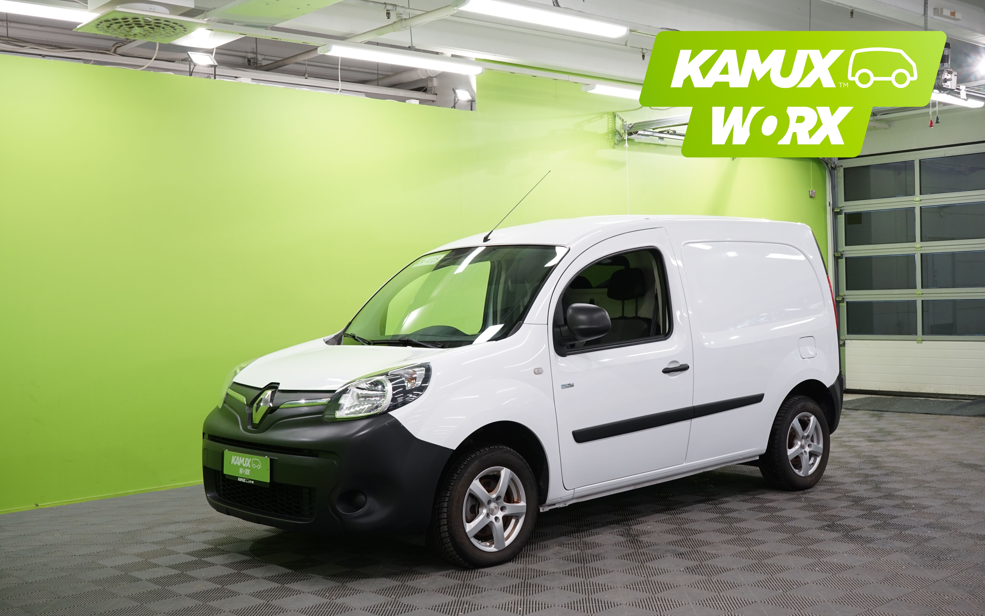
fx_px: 1074
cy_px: 326
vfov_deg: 32.0
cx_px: 495
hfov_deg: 49.3
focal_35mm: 40
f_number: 9
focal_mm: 39
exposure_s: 1/25
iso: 640
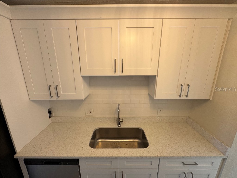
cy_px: 89
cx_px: 118
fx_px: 96
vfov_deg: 85.7
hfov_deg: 102.1
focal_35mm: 14
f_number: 2.2
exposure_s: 1/99
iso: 100
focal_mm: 2.22
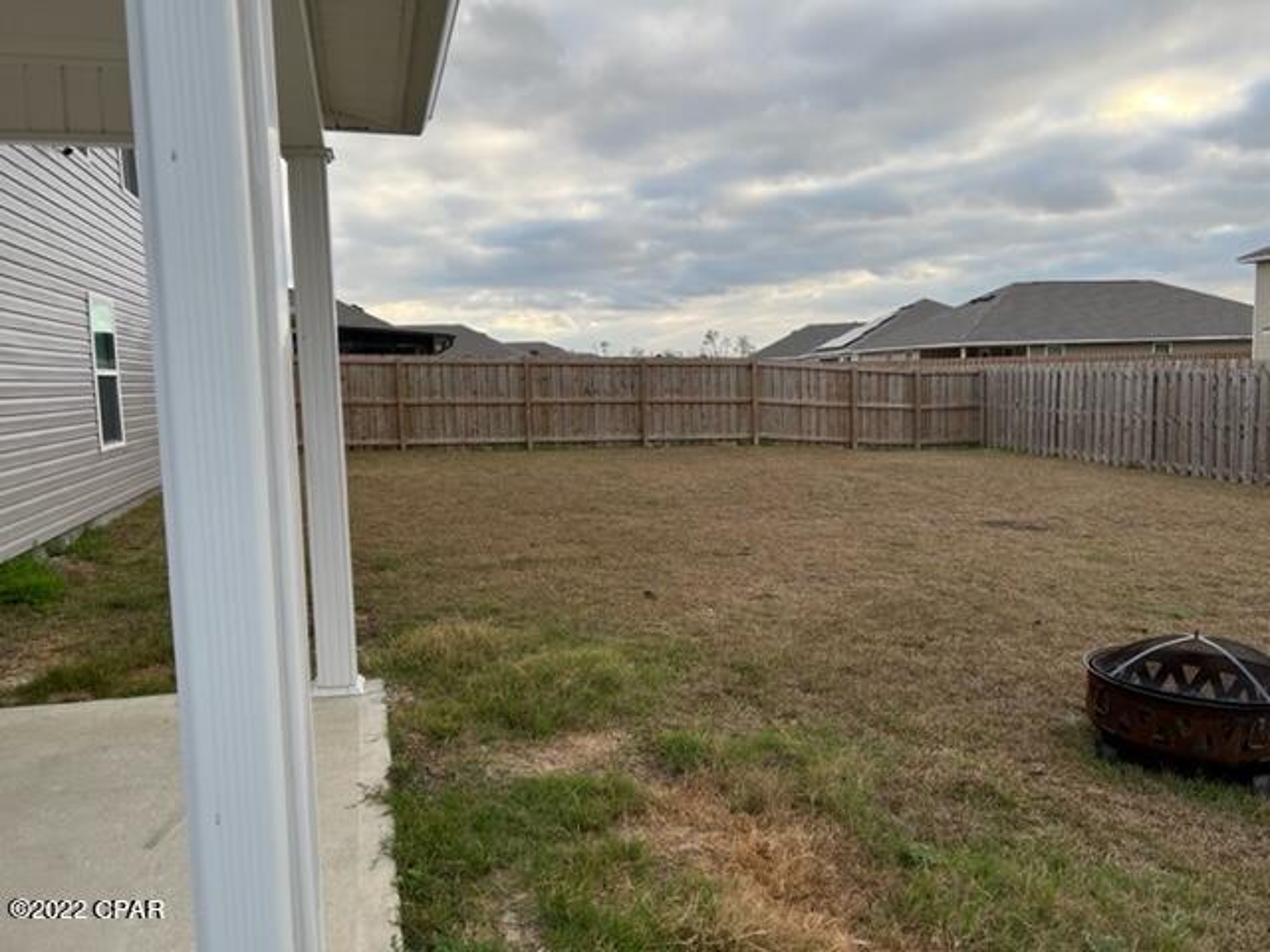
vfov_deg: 53.1
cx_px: 635
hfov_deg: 67.3
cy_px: 476
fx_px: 954
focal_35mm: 26
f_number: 1.5
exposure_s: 1/866
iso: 50
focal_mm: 5.7
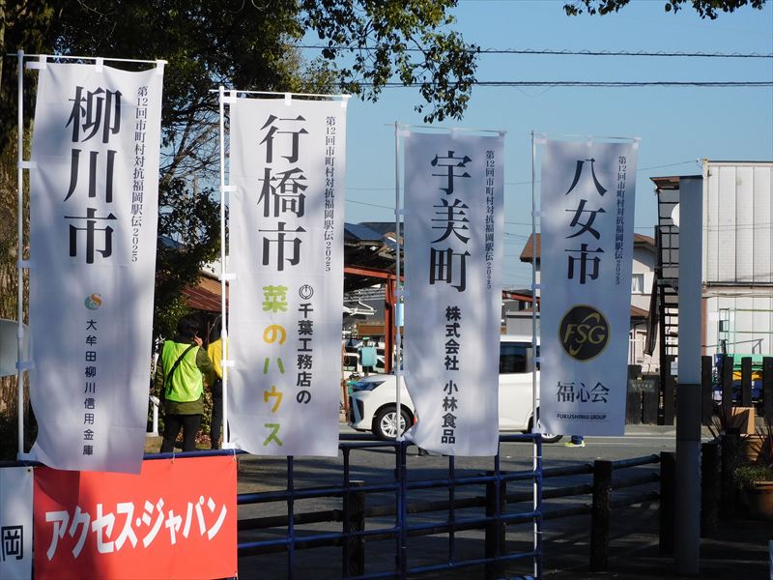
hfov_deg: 15.8
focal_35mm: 125
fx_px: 2791
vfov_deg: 11.9
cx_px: 386
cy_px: 290
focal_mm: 22.4
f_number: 5
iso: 125
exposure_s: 1/1000
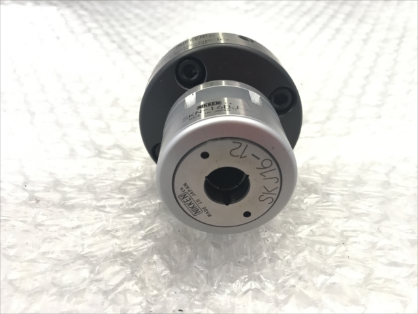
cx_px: 209
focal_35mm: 28
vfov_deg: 49.7
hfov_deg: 63.4
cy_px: 157
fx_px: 338
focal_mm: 3.99
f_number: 1.8
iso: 40
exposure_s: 1/24
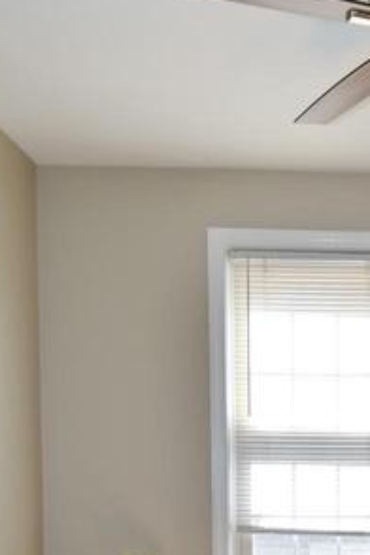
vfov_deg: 38.0
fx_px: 725
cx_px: 461
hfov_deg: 25.3
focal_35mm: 47
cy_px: 534
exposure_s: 1/100
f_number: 5
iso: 200
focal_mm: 12
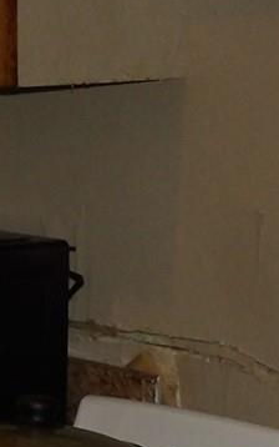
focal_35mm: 200
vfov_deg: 10.5
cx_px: -30
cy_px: 145
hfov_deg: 6.5
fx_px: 2431
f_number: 3.6
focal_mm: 5.9
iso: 200
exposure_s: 1/33
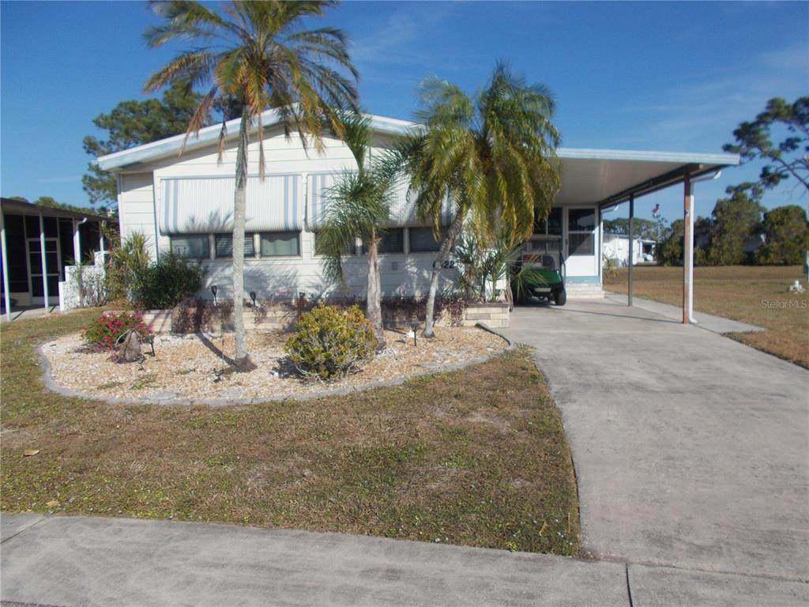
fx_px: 608
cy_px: 304
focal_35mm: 26
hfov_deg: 67.3
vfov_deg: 53.1
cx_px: 404
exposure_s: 1/250
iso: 80
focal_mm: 4.6
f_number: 8
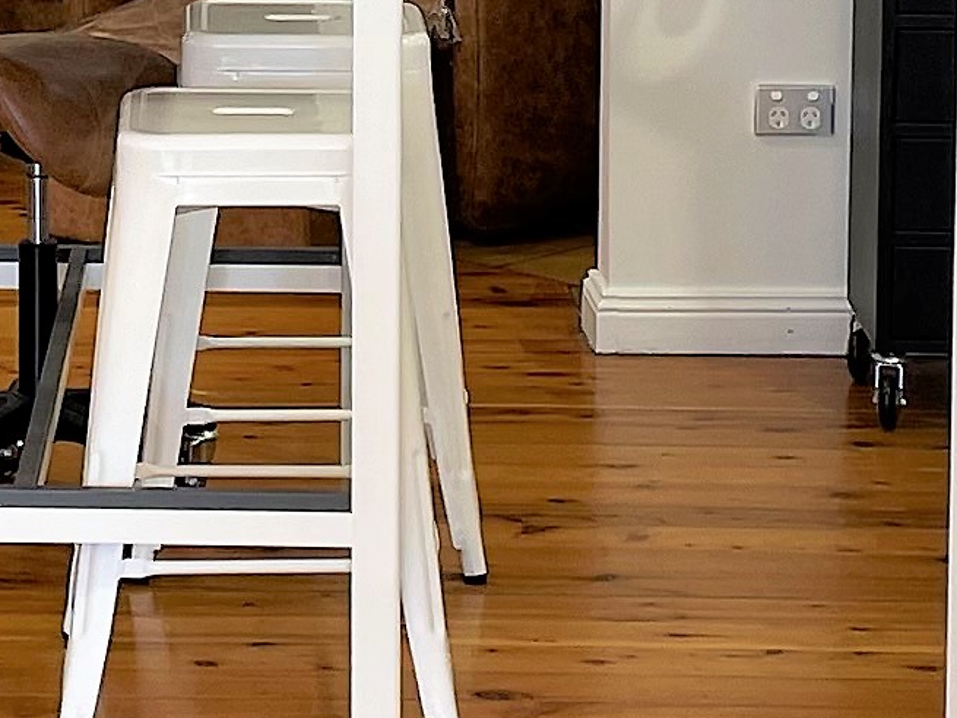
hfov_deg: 12.2
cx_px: 31
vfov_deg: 9.2
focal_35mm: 160
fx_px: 4423
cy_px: -117
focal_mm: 4.2
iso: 50
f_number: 1.6
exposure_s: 1/100
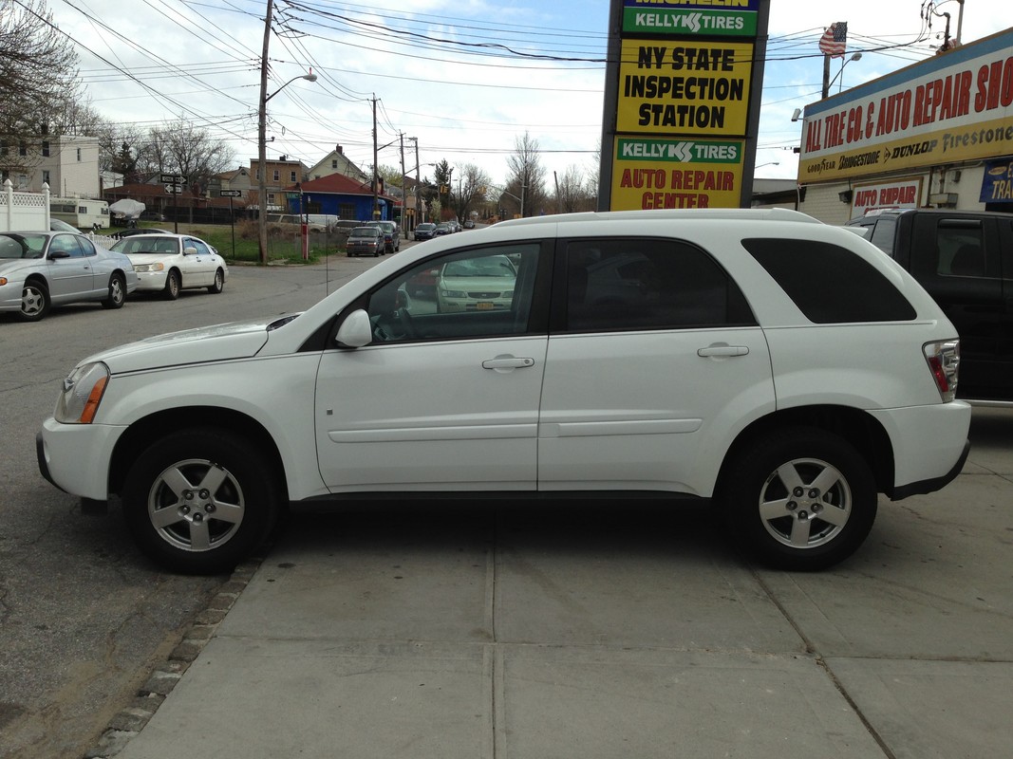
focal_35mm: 33
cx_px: 506
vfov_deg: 42.9
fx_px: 966
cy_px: 380
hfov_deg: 55.4
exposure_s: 1/1355
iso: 50
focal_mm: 4.13
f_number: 2.4
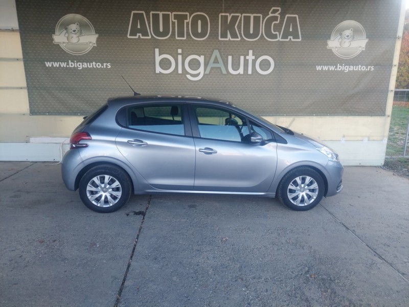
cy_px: 154
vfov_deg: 54.9
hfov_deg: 69.4
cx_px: 204
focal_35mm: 25
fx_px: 295
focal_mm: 5.23
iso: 50
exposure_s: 1/100
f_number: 1.8
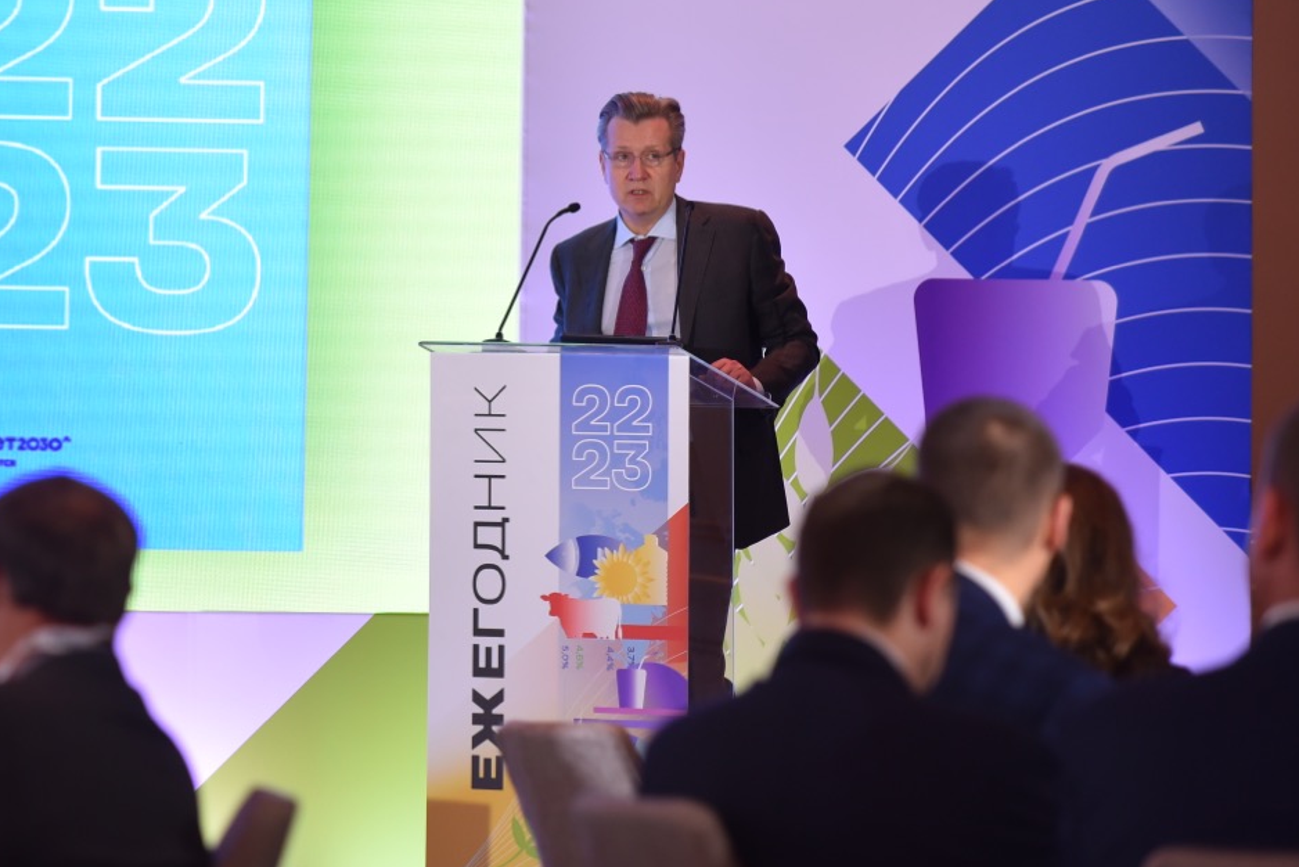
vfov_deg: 6.4
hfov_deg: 9.5
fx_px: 7796
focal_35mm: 216
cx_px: 271
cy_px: 233
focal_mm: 135
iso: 900
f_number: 3.2
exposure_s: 1/250
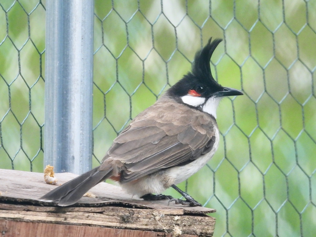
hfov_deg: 2.8
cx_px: 158
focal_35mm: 700
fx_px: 6390
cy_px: 118
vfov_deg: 2.1
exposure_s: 1/200
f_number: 5.6
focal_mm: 125
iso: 560
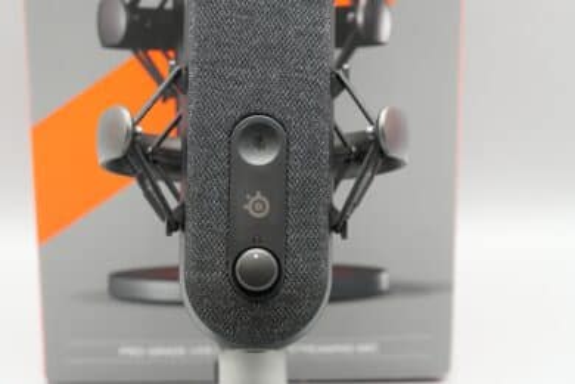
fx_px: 1677
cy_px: 192
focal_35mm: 105
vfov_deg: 13.0
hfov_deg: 19.5
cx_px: 288
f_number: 8
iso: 3200
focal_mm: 105
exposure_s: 1/125
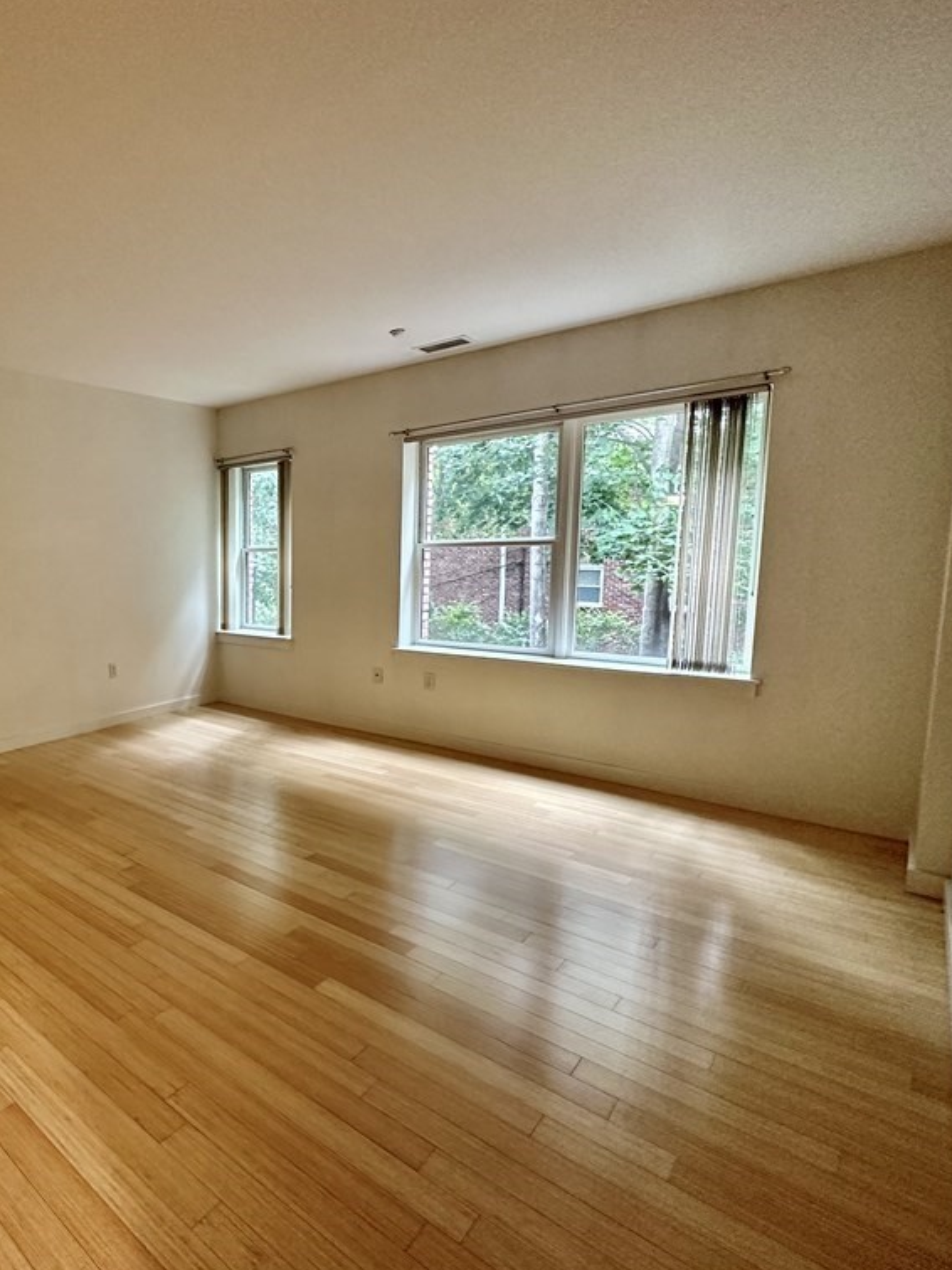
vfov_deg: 84.7
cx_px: 160
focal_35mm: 19
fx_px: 697
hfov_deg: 61.6
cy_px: 636
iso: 320
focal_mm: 2.22
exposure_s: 1/62
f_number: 2.2
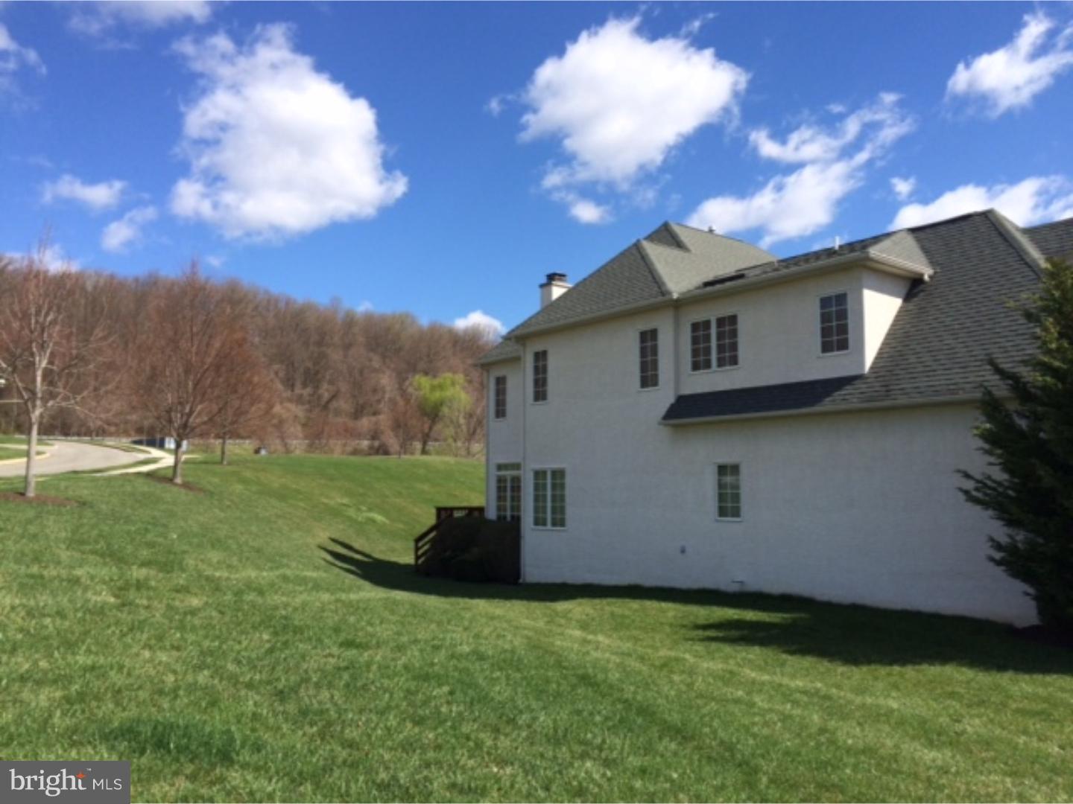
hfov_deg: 61.7
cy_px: 402
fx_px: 899
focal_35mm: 29
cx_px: 536
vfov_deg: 48.2
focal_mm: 4.15
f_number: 2.2
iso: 32
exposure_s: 1/2160
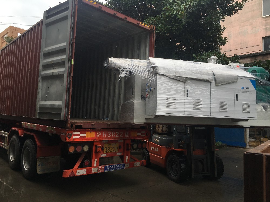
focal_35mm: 29
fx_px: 226
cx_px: 135
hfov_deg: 61.7
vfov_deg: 48.2
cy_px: 101
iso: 25
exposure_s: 1/516
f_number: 2.2
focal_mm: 4.15
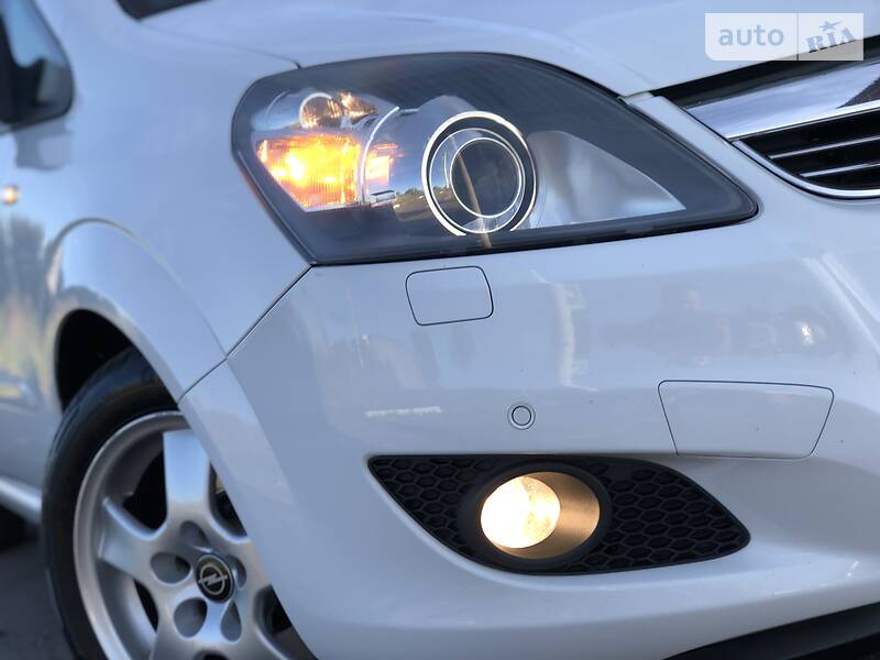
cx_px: 440
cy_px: 330
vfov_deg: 25.7
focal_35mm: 57
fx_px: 1449
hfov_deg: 33.8
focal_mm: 6.6
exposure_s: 1/133
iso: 20
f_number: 2.8
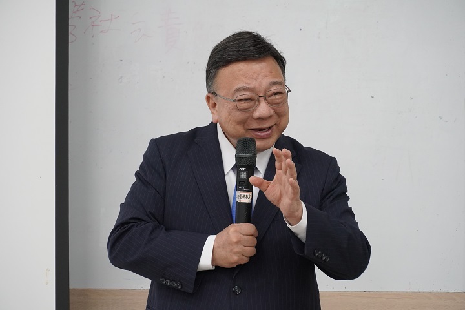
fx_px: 1763
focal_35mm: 136
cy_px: 155
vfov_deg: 10.0
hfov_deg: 15.0
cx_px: 232
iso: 2000
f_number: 5.6
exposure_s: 1/160
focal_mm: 91
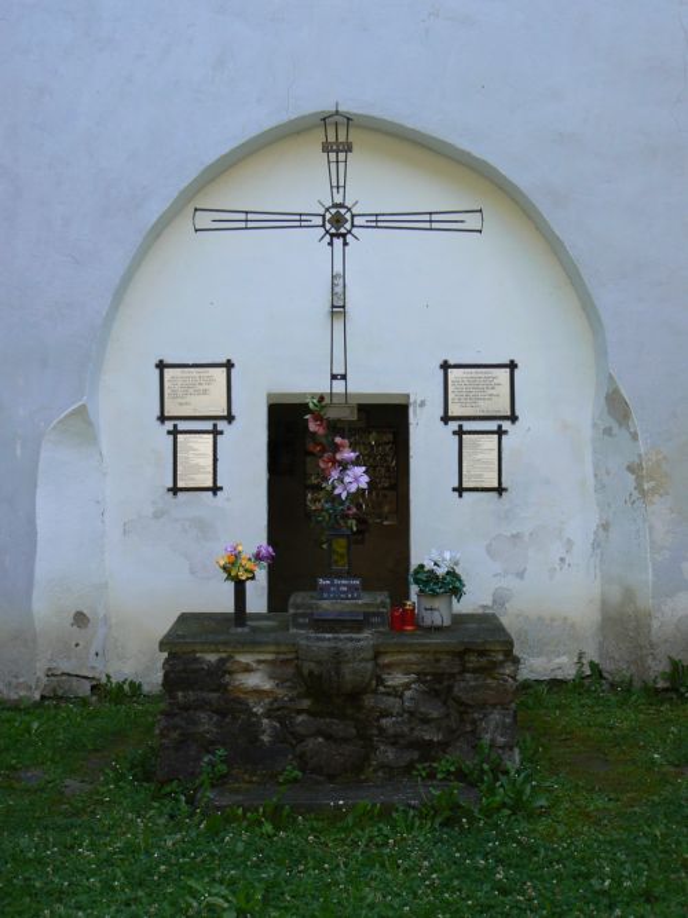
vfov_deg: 31.7
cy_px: 459
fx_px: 1617
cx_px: 344
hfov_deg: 24.0
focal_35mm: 61
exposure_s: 1/125
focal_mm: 10.2
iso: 80
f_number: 4
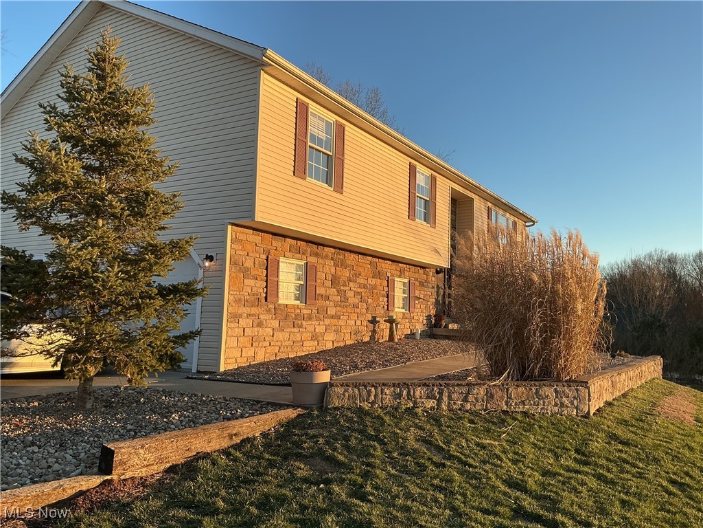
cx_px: 352
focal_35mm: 29
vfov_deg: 48.2
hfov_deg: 61.7
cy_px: 264
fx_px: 589
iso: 25
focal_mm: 3
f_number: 1.8
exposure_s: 1/574
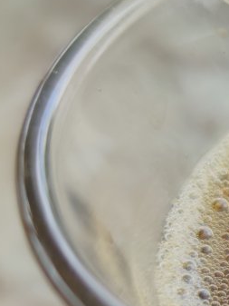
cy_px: 270
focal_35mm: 114
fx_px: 1005
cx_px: 494
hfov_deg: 11.4
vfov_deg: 17.0
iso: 50
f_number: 1.69
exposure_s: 1/126
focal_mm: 6.72
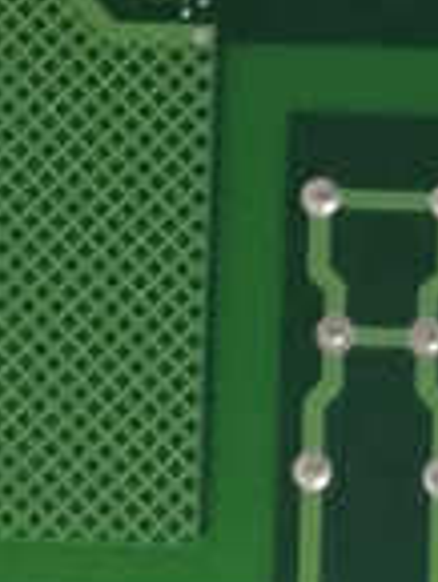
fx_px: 2409
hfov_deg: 10.3
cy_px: -132
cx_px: 462
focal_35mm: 143
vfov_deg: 13.4
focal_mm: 3.81
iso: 400
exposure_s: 1/33.3
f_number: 2.2
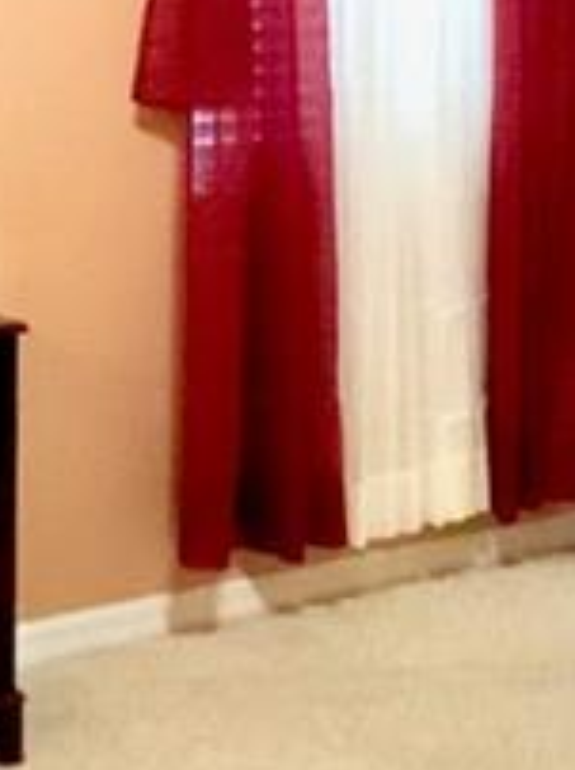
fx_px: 2619
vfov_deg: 16.2
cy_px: -103
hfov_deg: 12.5
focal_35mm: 118
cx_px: 461
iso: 200
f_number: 2.4
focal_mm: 3.3
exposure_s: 1/20
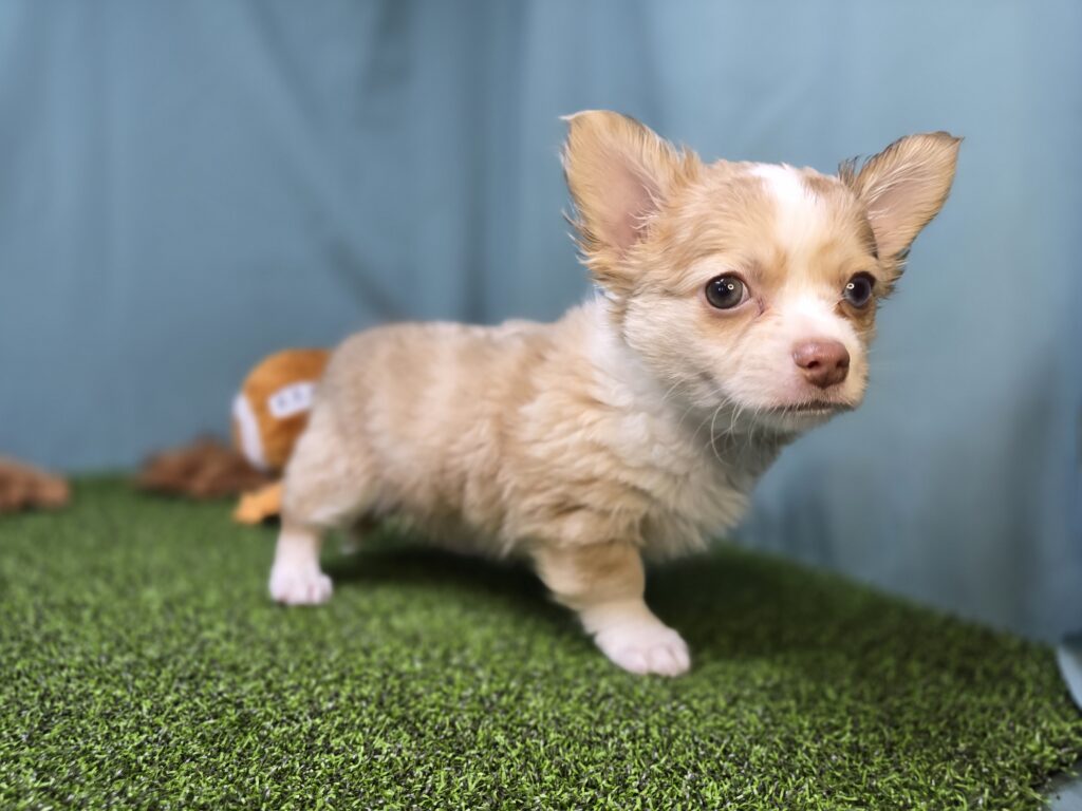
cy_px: 406
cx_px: 541
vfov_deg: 58.9
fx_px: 719
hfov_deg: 73.9
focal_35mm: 23
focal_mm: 6.3
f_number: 1.7
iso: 100
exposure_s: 1/120
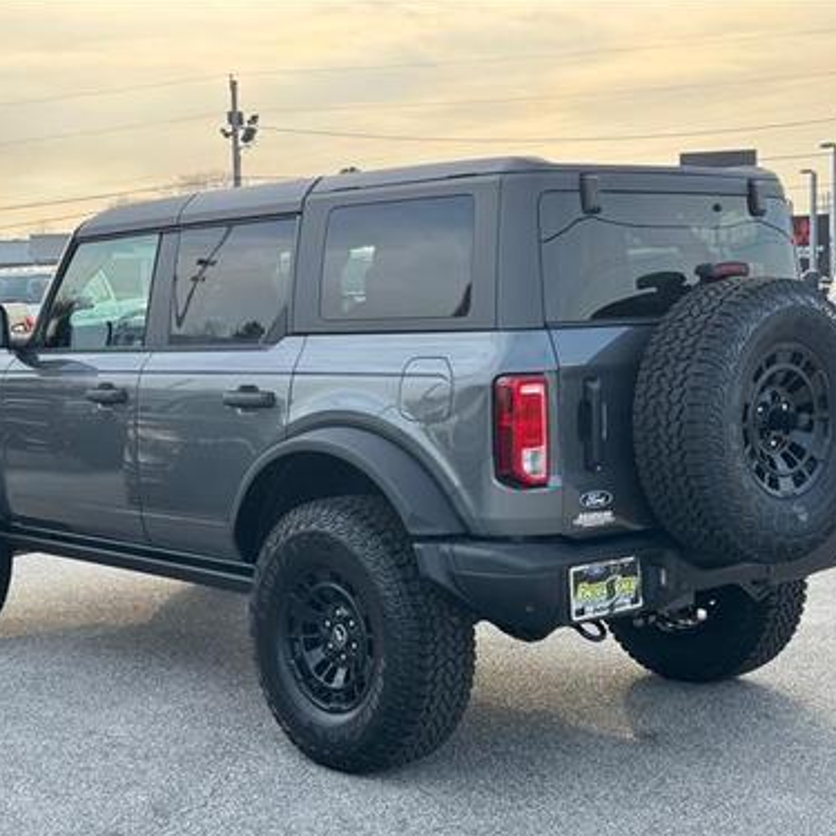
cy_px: 417
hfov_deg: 30.0
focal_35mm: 57
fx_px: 1557
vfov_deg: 30.0
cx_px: 339
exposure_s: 1/1059
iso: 64
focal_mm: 6.76
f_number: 1.78
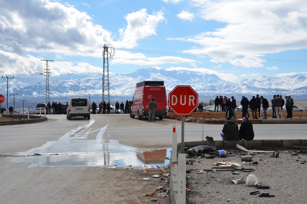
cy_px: 102
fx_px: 408
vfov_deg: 27.9
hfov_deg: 41.2
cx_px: 154
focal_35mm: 48
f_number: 10
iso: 100
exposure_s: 1/400
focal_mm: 32
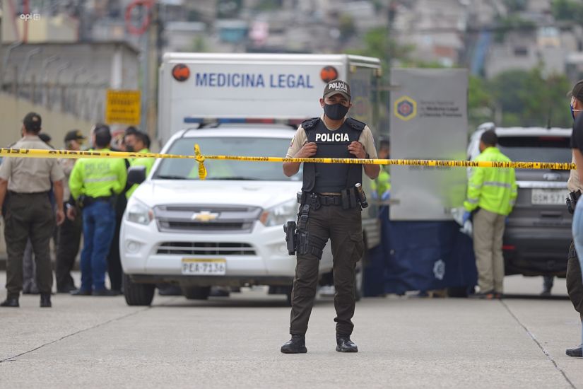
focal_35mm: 300
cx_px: 292
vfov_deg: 4.6
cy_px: 194
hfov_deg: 6.9
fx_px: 4858
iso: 250
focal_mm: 300
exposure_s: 1/640
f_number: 4
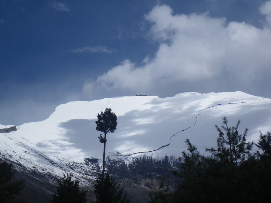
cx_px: 136
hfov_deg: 25.3
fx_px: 603
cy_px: 102
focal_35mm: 77
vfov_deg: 19.1
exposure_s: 1/800
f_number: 5.8
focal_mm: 13.7
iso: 50
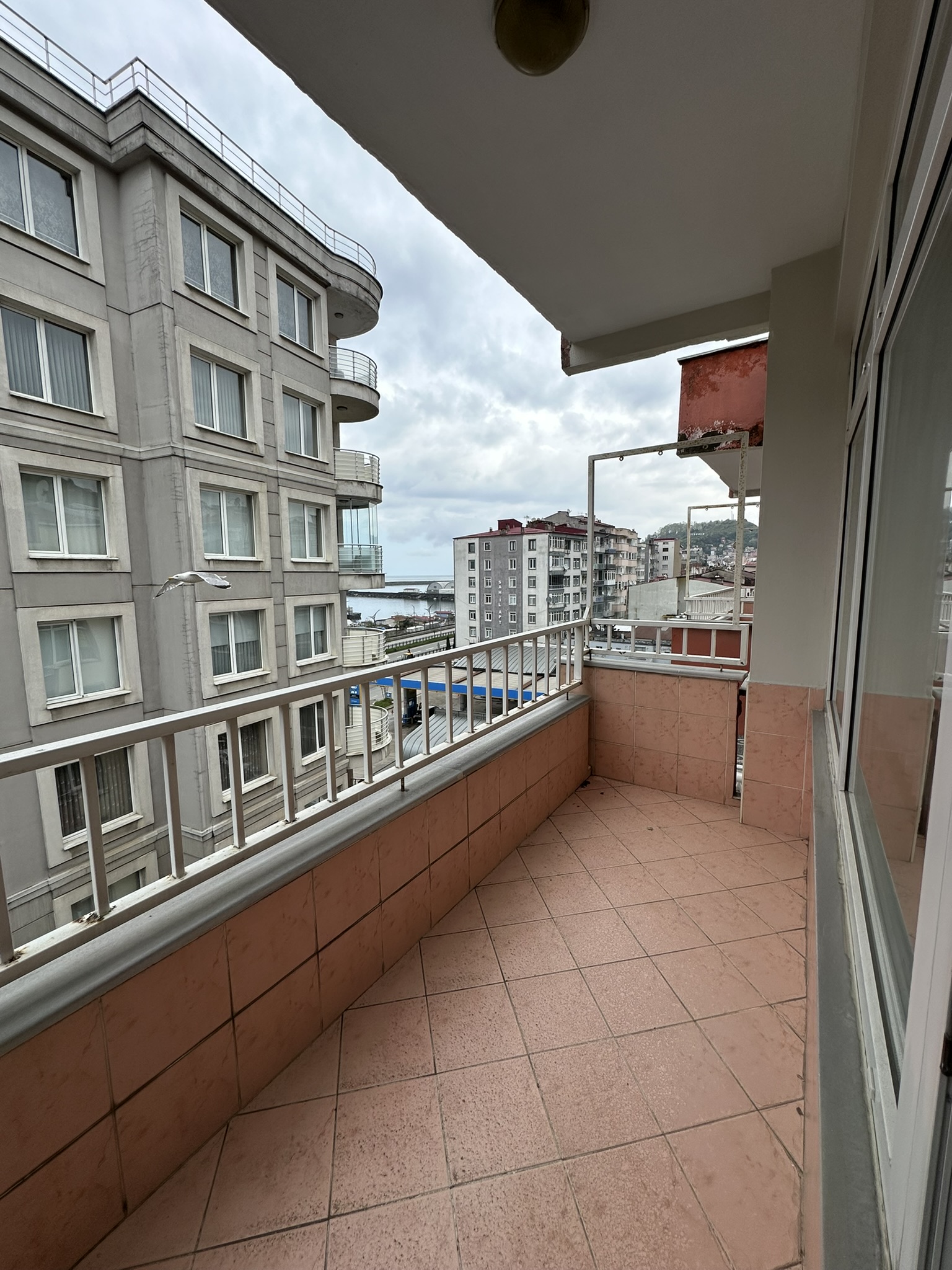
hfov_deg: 85.7
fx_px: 513
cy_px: 635
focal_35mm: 14
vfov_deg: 102.1
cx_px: 476
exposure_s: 1/1855
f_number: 2.2
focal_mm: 2.22
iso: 50
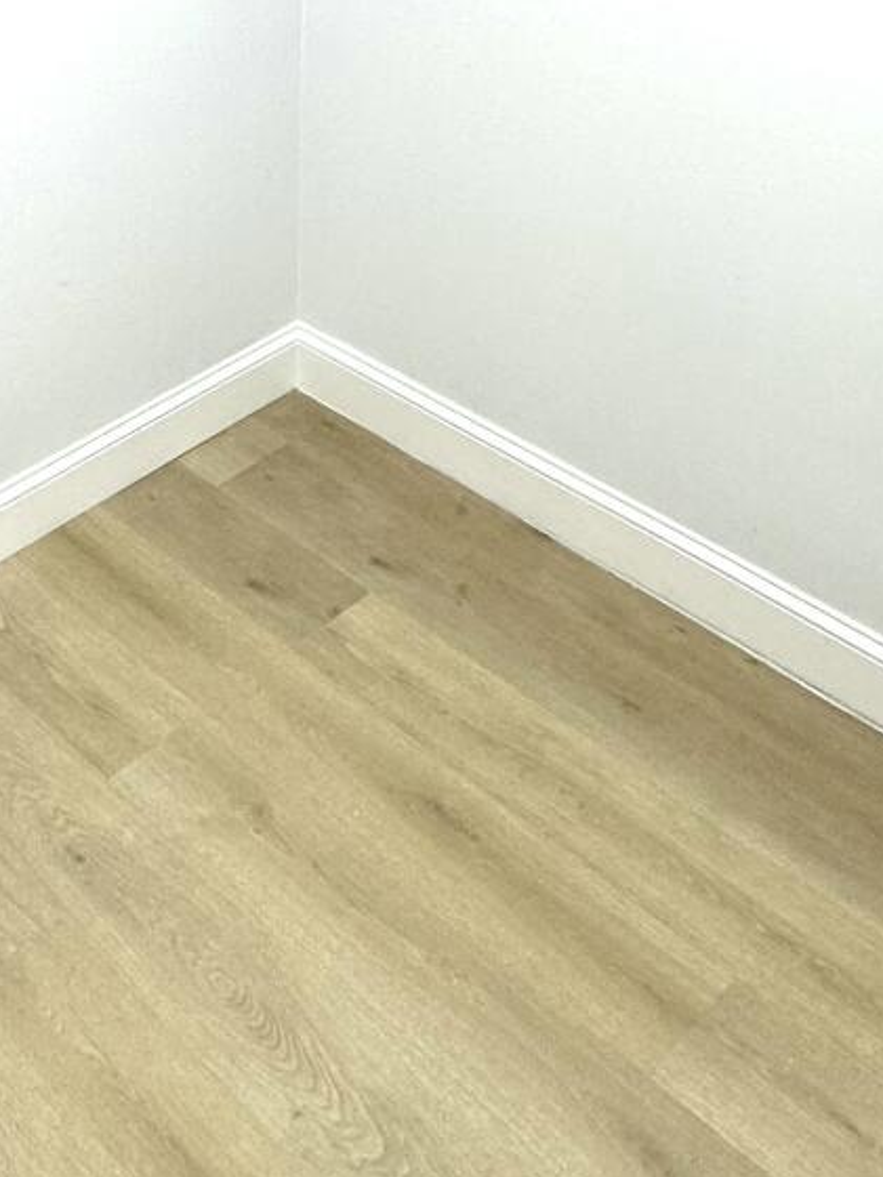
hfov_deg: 28.3
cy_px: 27
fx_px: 1701
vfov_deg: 35.0
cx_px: 147
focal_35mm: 50
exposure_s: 1/120
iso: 64
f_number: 2.2
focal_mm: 2.22
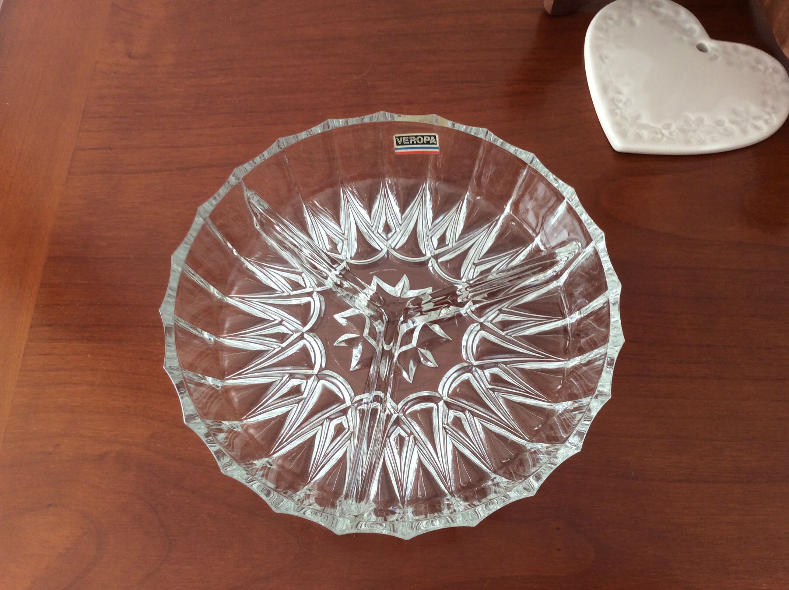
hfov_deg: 56.9
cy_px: 295
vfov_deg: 44.1
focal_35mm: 32
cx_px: 394
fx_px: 728
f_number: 2.4
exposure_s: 1/100
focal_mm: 3.3
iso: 40
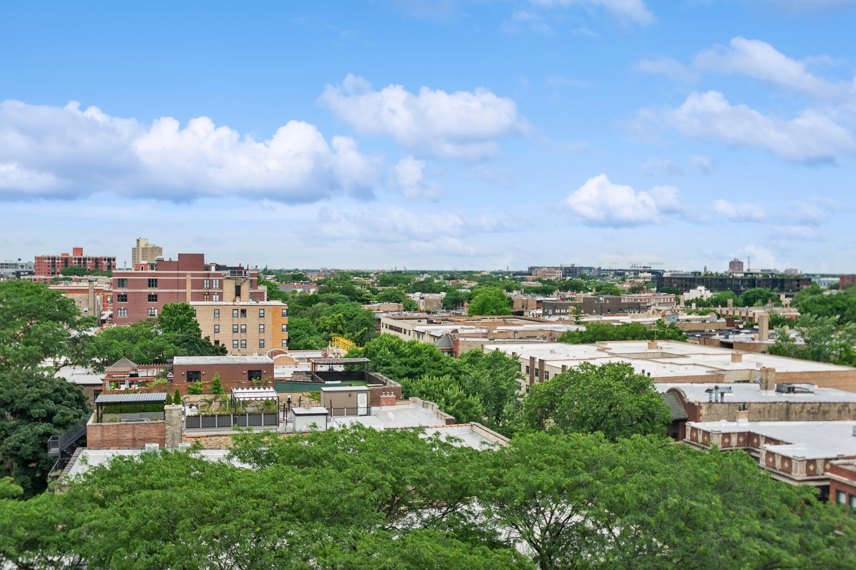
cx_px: 428
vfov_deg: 39.9
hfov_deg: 57.3
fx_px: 784
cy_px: 285
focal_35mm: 33
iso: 100
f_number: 11
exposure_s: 1/80
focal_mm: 21.9
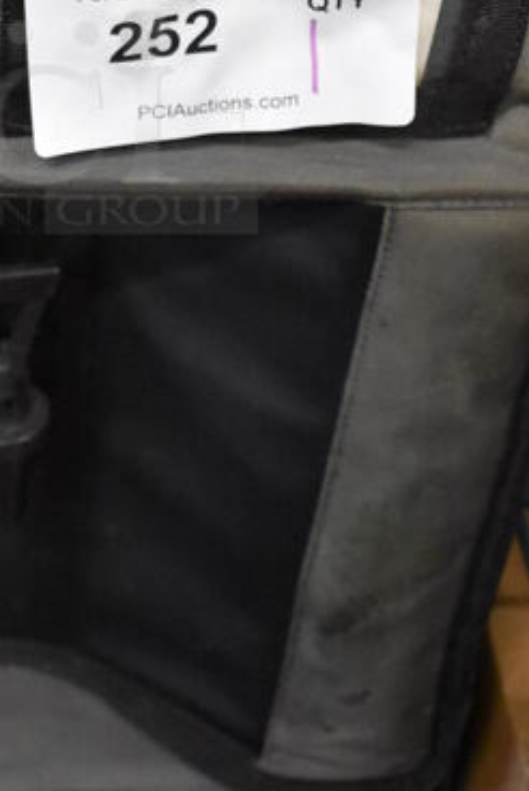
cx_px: 19
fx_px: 1474
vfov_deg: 29.2
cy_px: 121
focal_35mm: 67
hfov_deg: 19.8
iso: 5000
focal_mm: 18
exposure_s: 1/125
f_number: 3.5
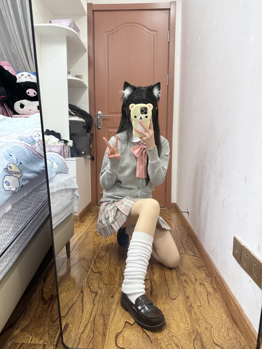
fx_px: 242
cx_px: 131
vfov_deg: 71.6
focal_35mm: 24
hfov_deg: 56.8
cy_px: 174
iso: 400
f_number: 1.78
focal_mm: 6.76
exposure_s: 1/50
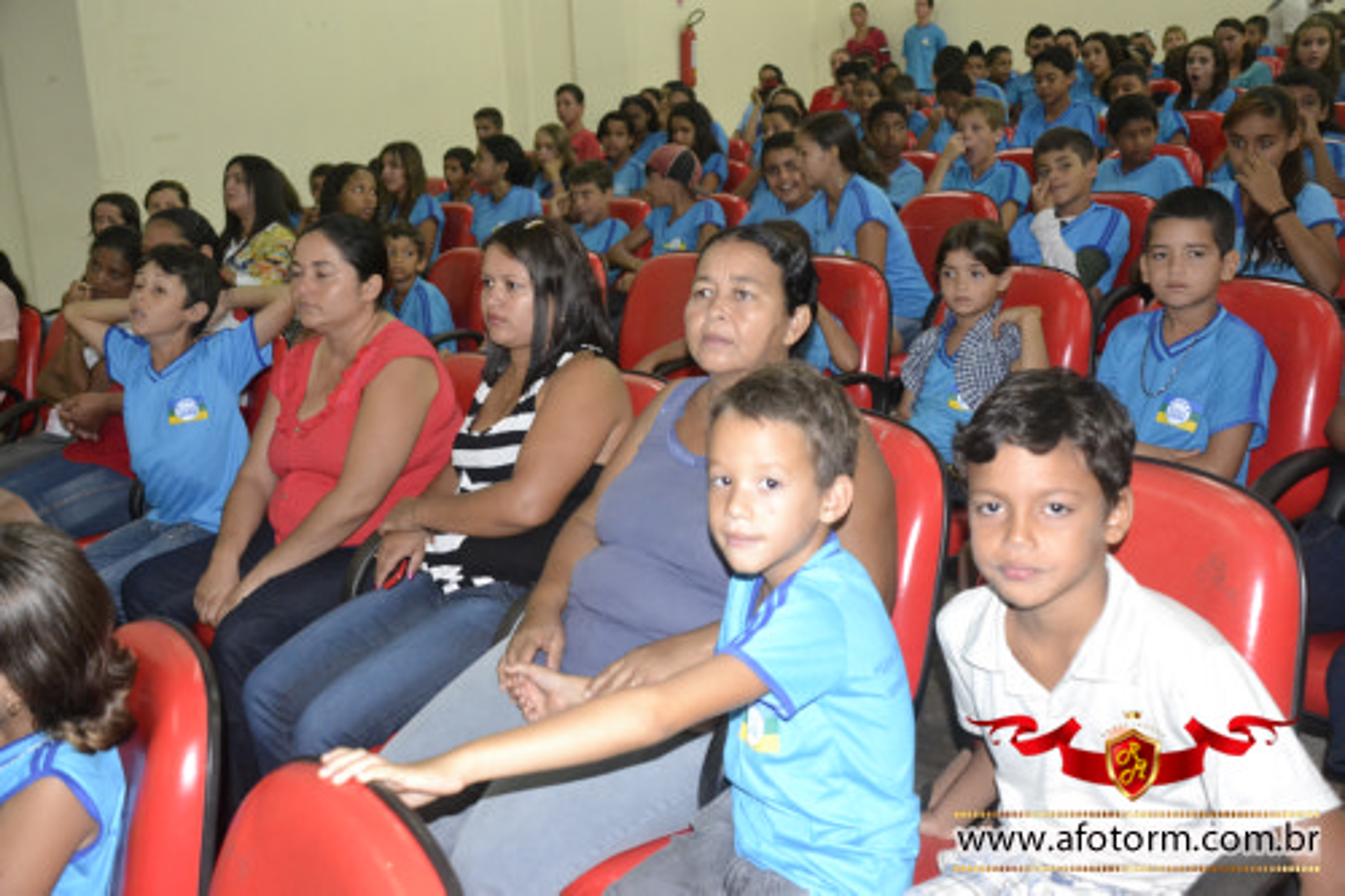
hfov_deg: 57.2
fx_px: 1232
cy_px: 448
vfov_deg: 39.9
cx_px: 672
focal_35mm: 33
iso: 3200
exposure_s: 1/60
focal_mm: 22
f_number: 3.8
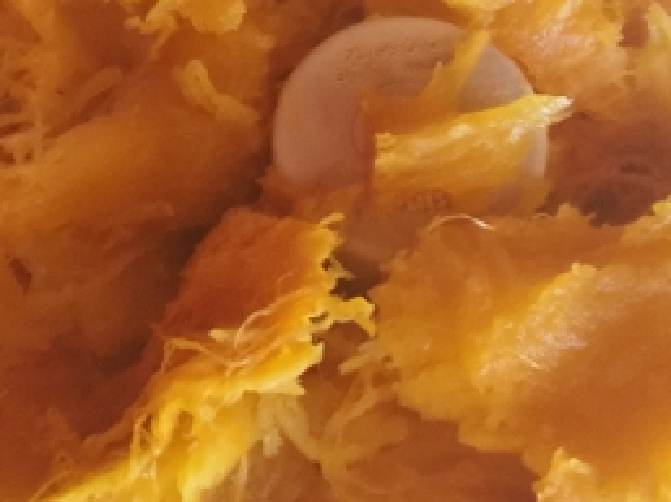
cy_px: 99
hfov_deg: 26.7
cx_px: 166
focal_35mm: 72
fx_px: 1394
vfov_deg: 20.2
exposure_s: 1/15
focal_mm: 4.15
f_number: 2.2
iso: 125
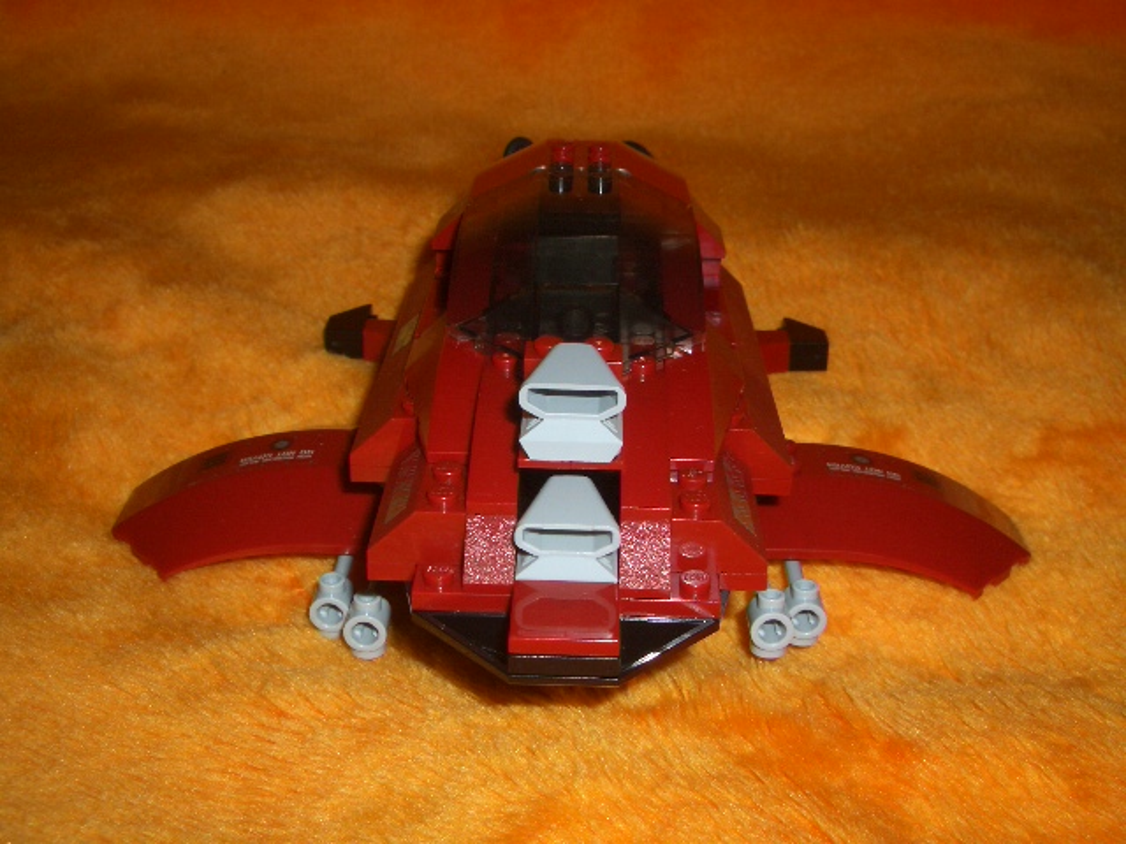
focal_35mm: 41
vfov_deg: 35.1
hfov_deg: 45.8
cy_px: 422
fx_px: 1334
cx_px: 563
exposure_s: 1/60
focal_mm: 6.8
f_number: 4.6
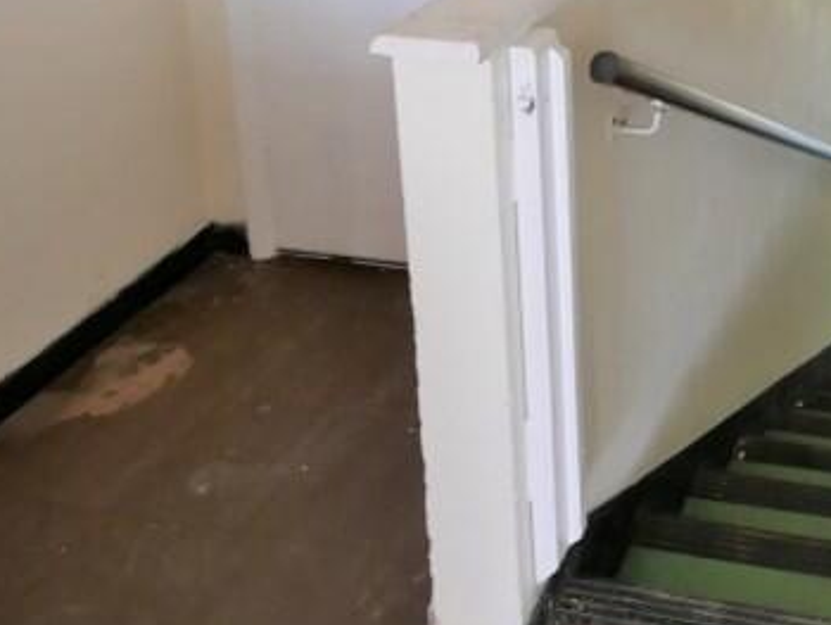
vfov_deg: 28.0
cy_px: -220
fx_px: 985
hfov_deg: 37.5
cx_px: 935
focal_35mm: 41
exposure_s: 1/60
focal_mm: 7
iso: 640
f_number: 4
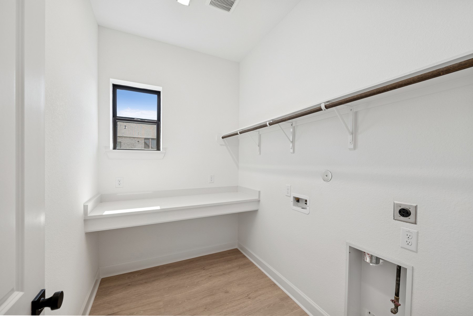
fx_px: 184
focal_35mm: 14
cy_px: 158
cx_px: 236
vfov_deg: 81.2
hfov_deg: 104.2
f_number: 8
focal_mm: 14
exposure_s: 1/50
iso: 100
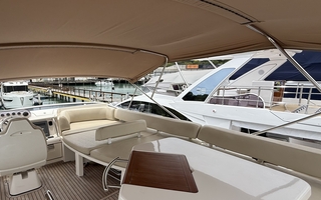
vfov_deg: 54.9
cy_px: 114
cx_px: 106
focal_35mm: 22
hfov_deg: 77.0
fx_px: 192
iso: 50
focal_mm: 2.22
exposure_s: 1/1795
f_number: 2.2
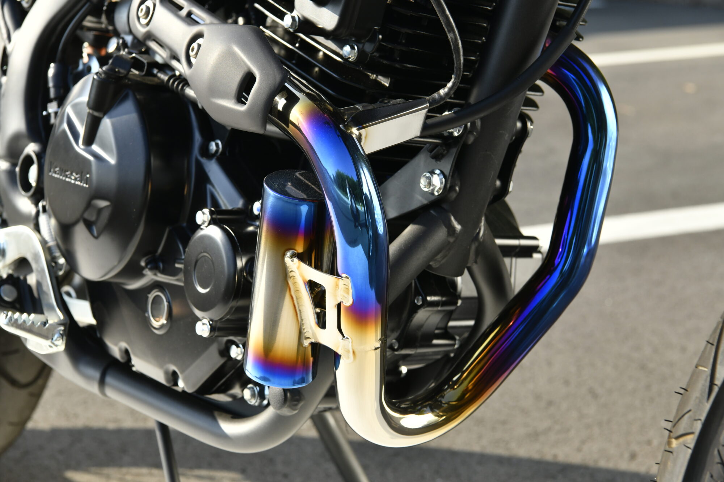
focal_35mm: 70
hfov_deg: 28.8
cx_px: 362
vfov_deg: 19.5
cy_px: 241
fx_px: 1408
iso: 640
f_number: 10
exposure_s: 1/640
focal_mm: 70
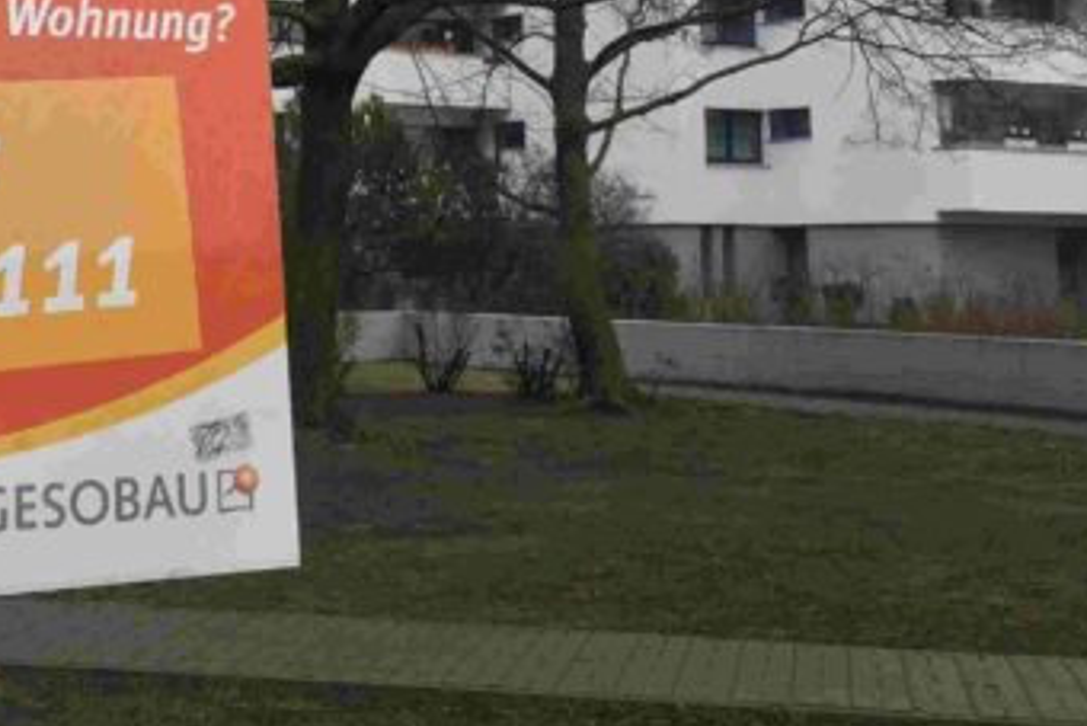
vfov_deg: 18.3
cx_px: 237
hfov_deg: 27.9
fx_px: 2145
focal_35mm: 71
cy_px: -125
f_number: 2.2
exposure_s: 1/119
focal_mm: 4.15
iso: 32
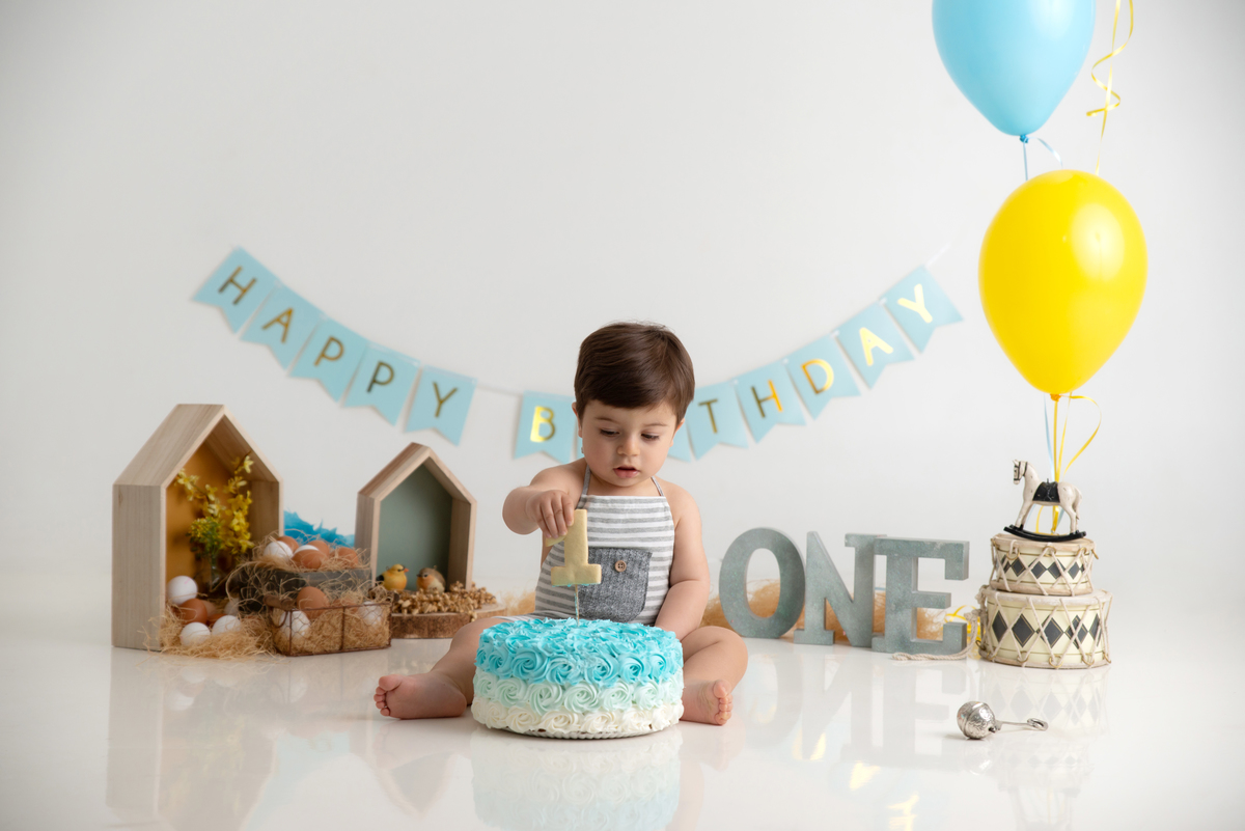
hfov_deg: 32.4
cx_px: 622
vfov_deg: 21.9
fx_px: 2145
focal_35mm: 62
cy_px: 416
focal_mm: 62
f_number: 3.5
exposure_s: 1/100
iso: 200
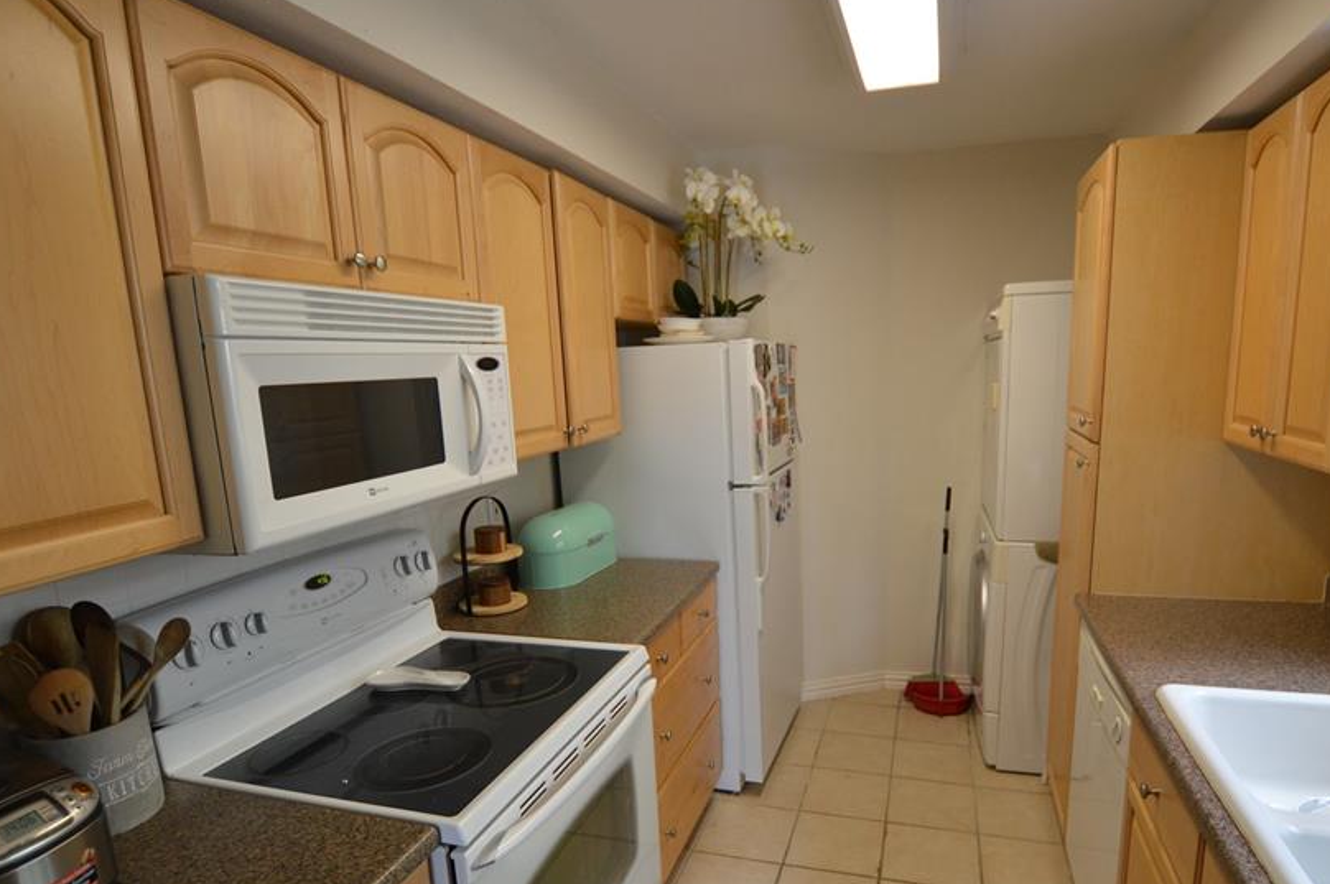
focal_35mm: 19
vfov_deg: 64.1
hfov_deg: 86.8
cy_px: 510
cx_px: 719
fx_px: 701
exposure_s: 1/60
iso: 640
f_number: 3.5
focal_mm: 10
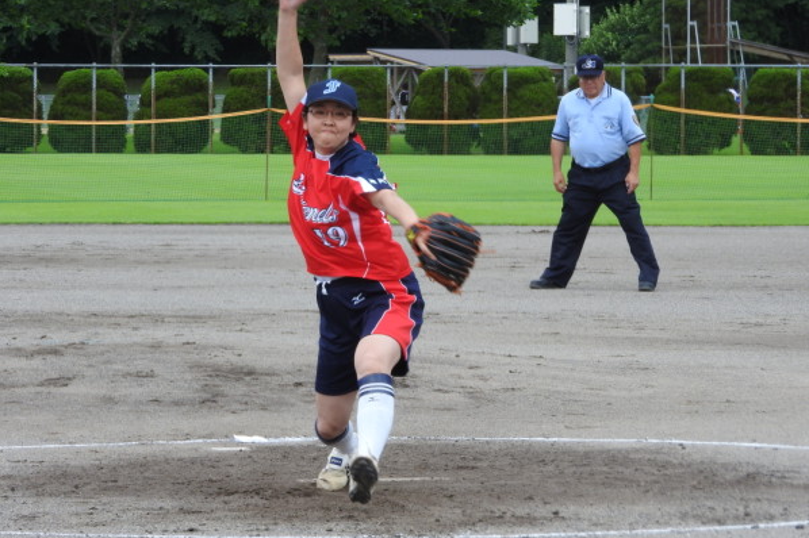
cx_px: 404
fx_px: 5862
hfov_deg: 7.9
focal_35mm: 261
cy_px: 281
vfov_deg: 5.3
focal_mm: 44.8
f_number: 5.5
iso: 100
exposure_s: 1/200
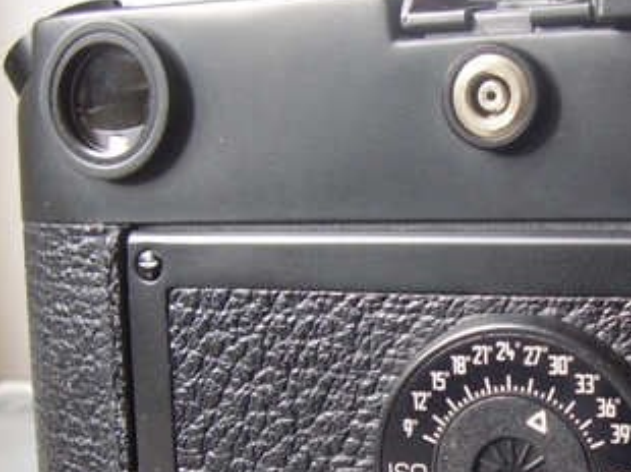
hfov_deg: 30.1
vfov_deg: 23.5
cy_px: 332
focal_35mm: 62
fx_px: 1129
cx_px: 546
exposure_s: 1
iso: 100
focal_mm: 5.8
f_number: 2.9
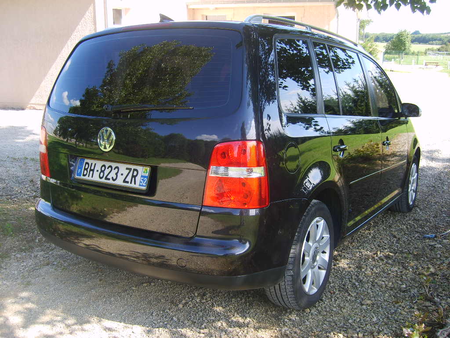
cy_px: 169
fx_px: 455
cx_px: 225
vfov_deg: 40.7
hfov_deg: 52.6
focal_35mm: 35
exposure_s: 1/180
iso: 50
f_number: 2.8
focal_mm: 5.8
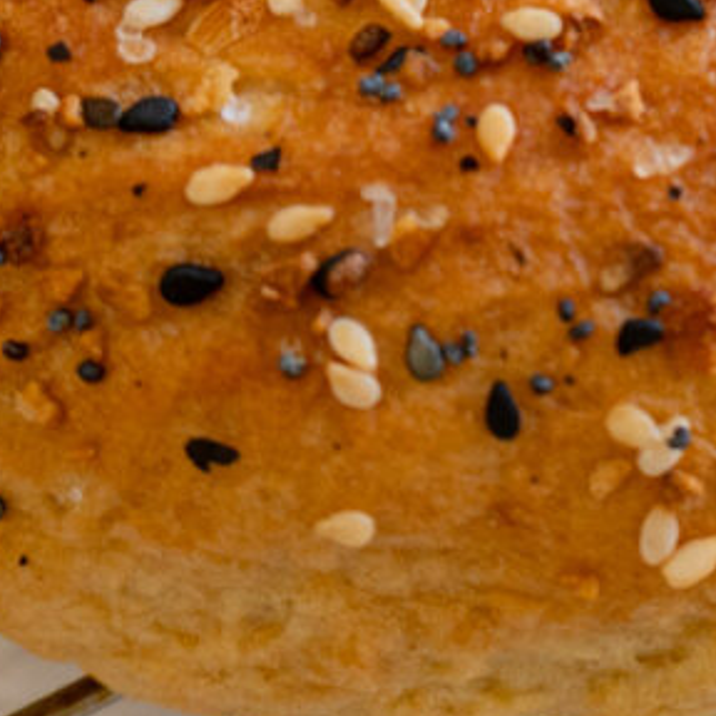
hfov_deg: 12.6
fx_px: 3183
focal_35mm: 136
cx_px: 758
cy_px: -167
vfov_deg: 12.5
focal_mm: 16
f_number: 4
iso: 200
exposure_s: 1/160
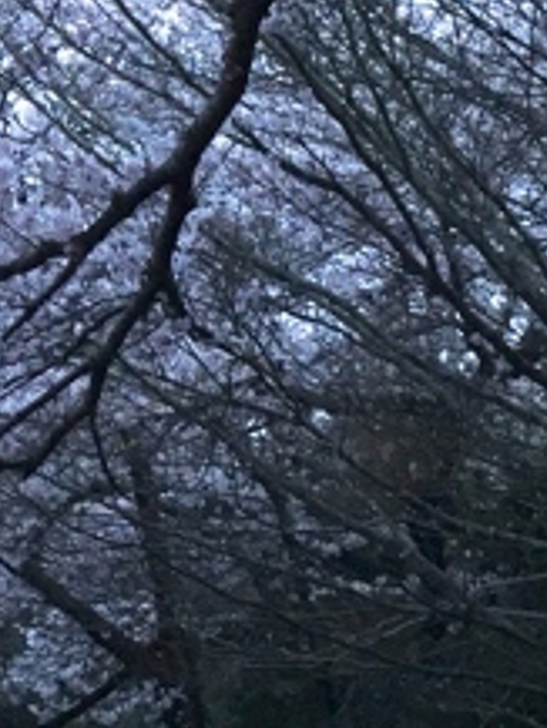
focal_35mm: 137
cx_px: -379
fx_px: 2884
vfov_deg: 14.2
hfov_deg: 10.3
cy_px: 70
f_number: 2.2
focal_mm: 4.15
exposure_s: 1/30
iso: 64
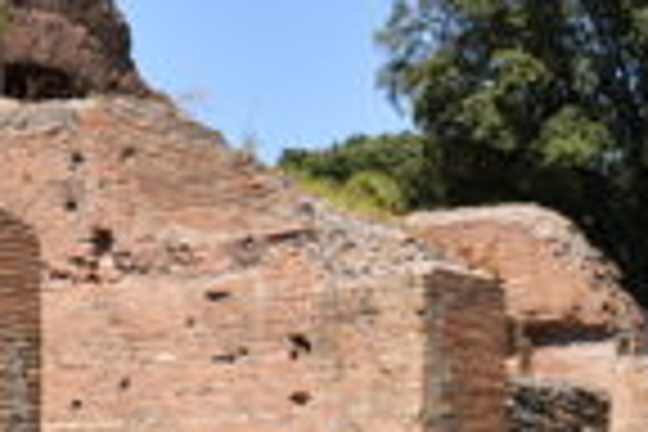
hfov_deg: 18.1
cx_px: -112
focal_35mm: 108
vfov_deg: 12.6
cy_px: 371
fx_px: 1944
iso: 100
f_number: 3.8
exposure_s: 1/1000
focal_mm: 26
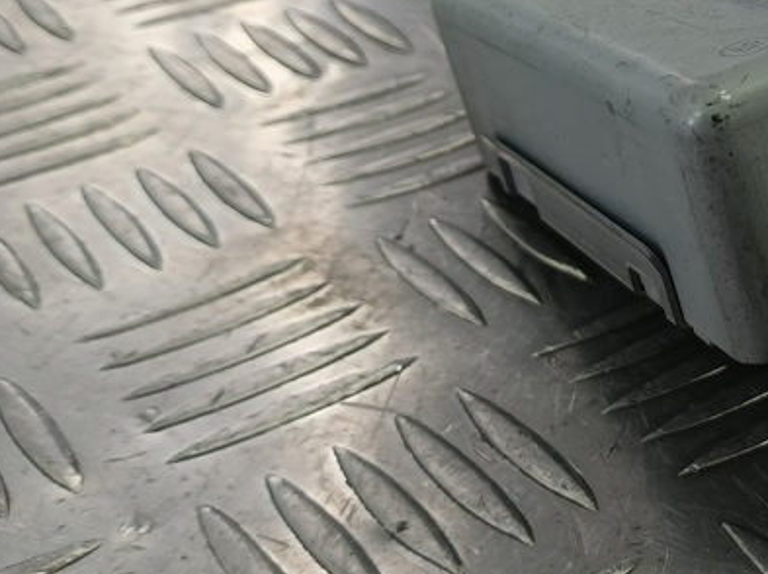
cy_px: 103
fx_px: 1330
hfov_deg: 27.2
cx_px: 991
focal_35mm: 60
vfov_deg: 24.0
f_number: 1.6
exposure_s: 1/100
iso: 105
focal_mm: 4.11
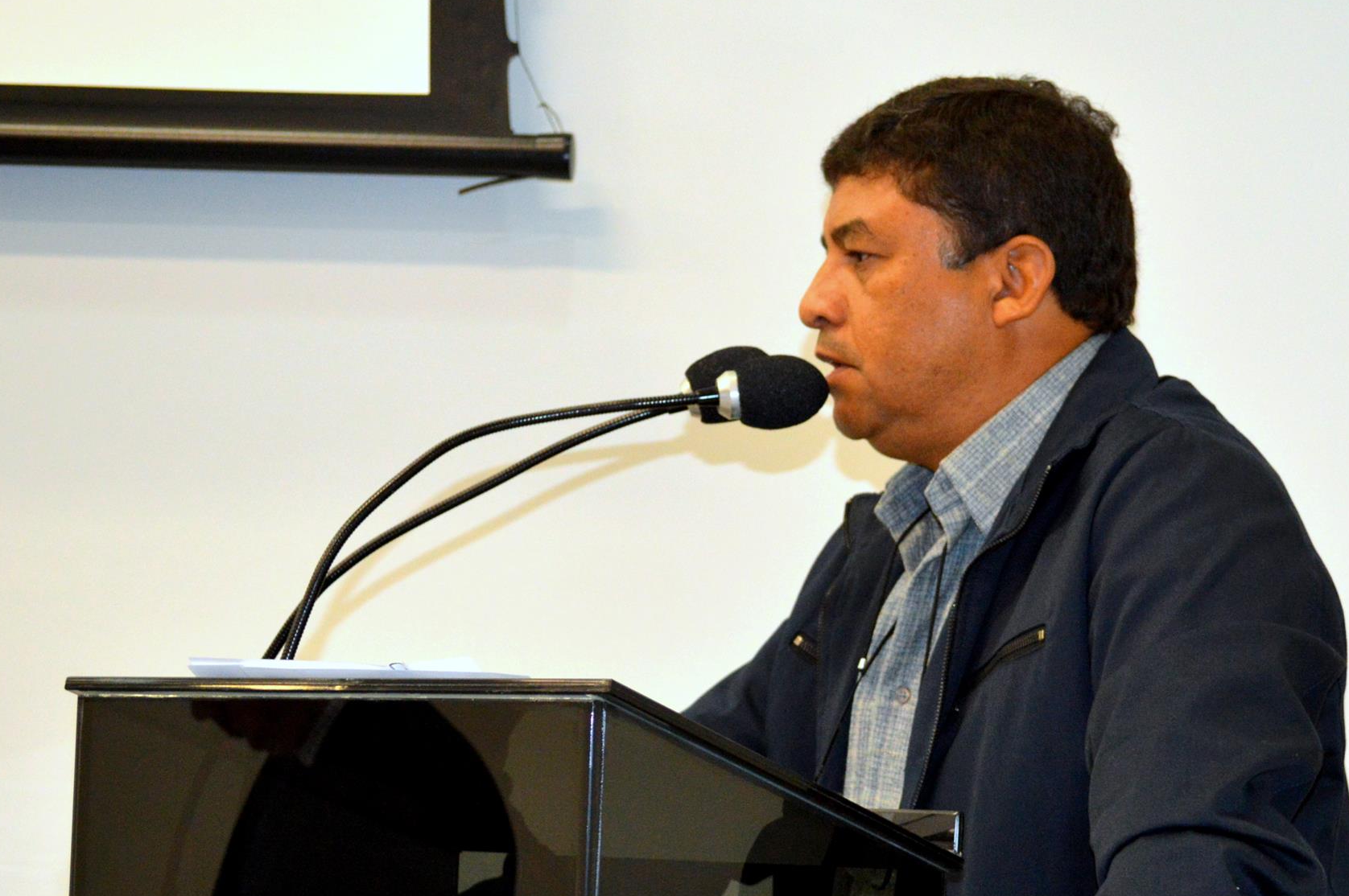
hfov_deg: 23.8
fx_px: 3175
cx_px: 980
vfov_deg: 16.0
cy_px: 713
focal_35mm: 85
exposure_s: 1/60
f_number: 5
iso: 1100
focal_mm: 35
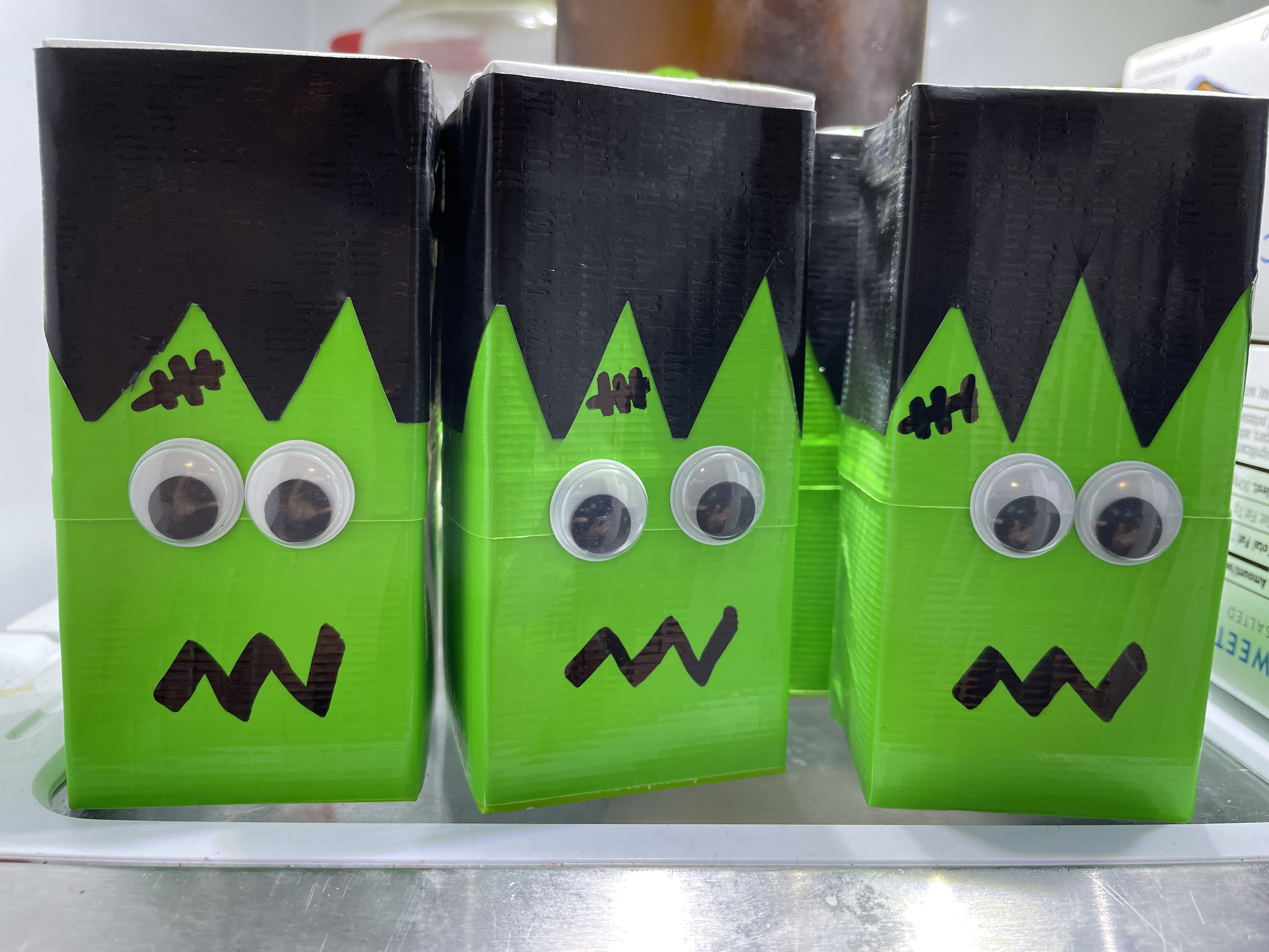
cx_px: 634
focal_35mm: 26
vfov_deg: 53.1
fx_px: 953
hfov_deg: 67.3
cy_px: 476
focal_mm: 4.2
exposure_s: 1/60
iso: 64
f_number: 1.6
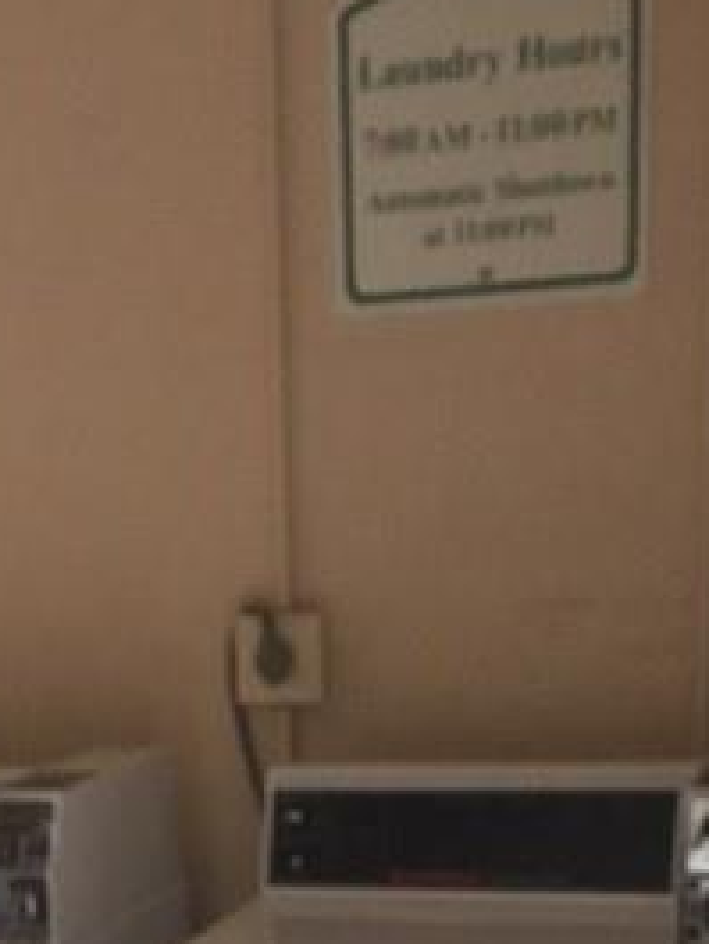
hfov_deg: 21.0
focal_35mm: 70
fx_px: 1910
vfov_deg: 25.8
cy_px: 1026
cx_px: 235
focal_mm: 4.15
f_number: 2.2
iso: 400
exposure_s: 1/15
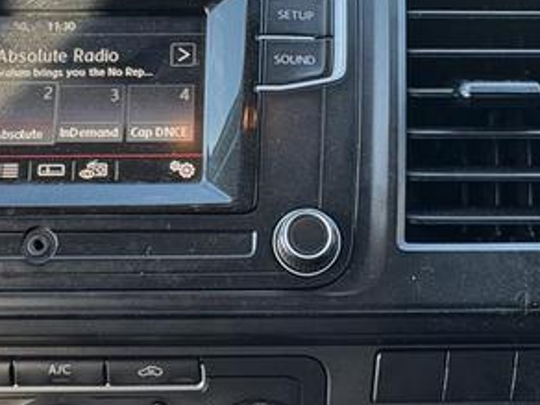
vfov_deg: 33.4
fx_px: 671
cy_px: 257
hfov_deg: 43.8
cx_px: 288
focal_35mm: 43
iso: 200
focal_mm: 2.22
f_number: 2.2
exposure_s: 1/64
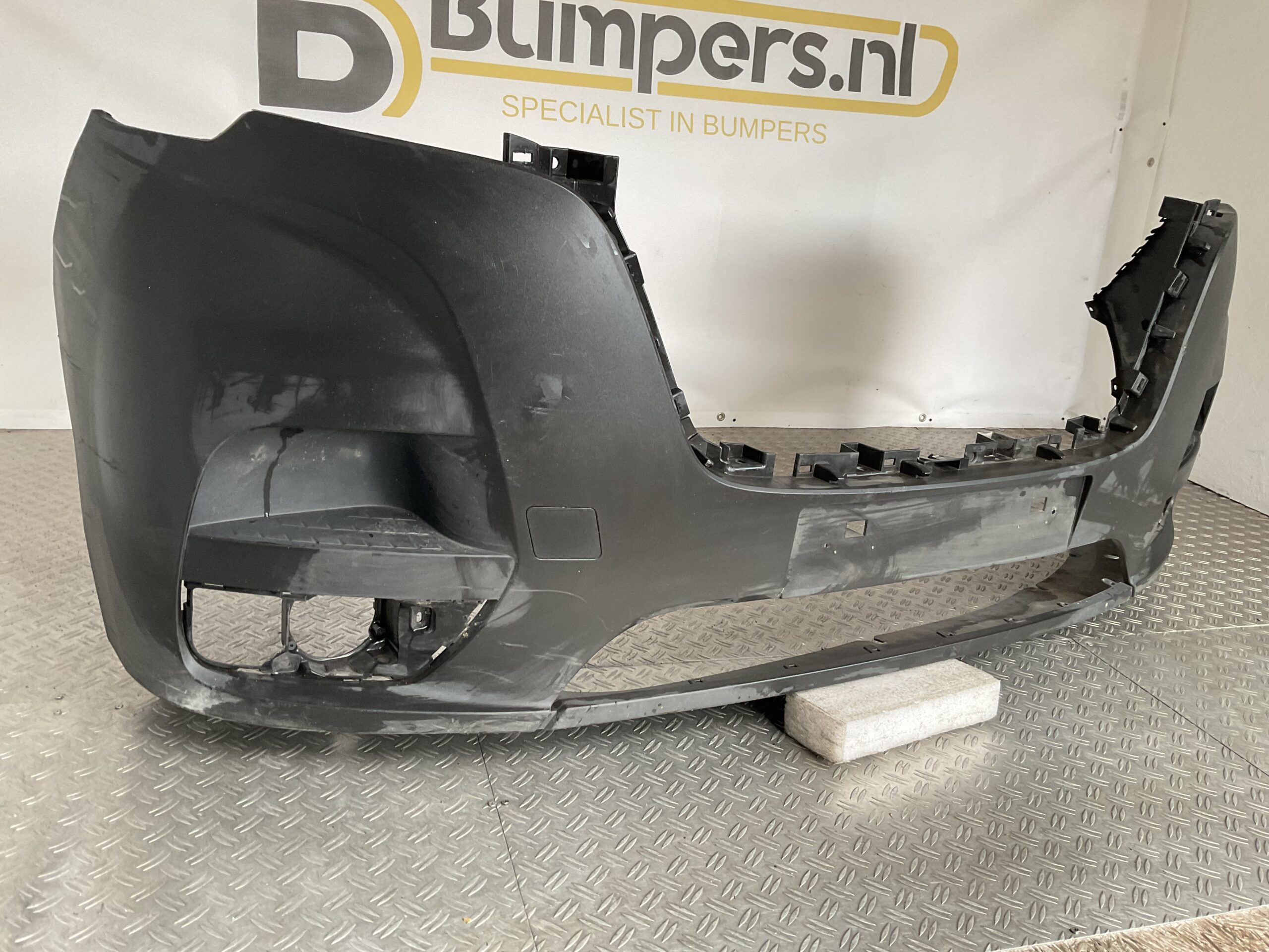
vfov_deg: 48.2
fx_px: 1063
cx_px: 634
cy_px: 476
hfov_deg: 61.7
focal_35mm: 29
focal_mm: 3
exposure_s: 1/50
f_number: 1.8
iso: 64
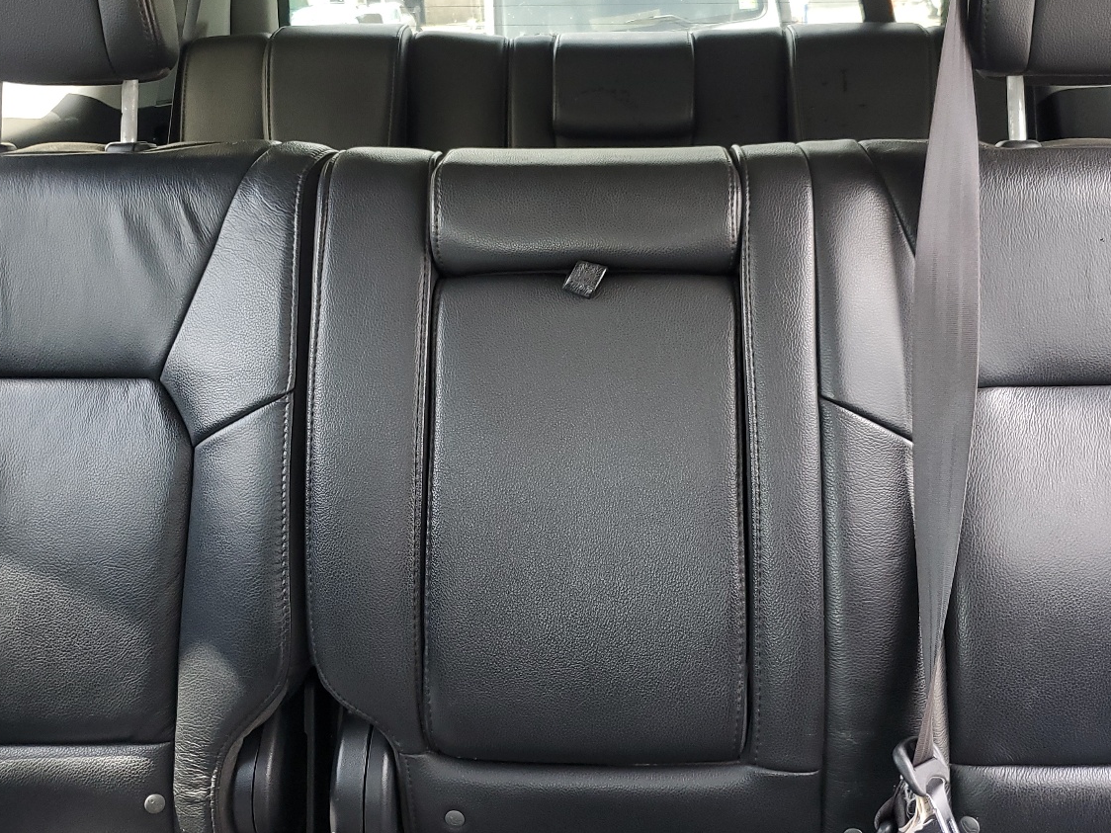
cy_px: 281
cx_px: 570
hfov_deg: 50.1
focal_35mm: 37
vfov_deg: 38.3
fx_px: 1188
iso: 83
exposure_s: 1/120
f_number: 1.5
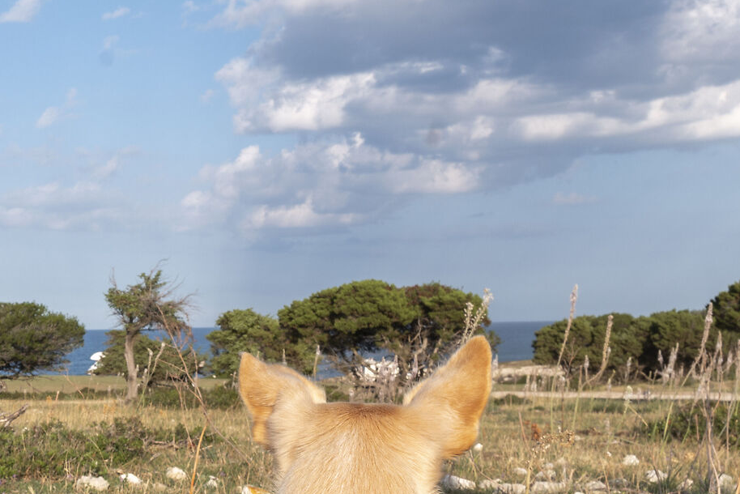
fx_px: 1295
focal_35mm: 63
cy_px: 419
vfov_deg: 21.2
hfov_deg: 30.1
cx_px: 32
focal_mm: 24
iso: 50
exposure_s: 1/40
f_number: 16
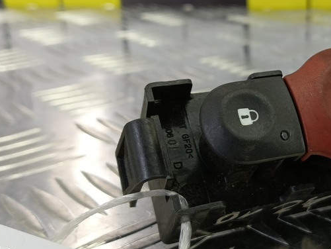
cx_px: 276
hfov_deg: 38.5
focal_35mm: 47
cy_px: 134
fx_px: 450
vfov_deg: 30.9
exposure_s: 1/50
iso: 116
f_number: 1.6
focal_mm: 4.11
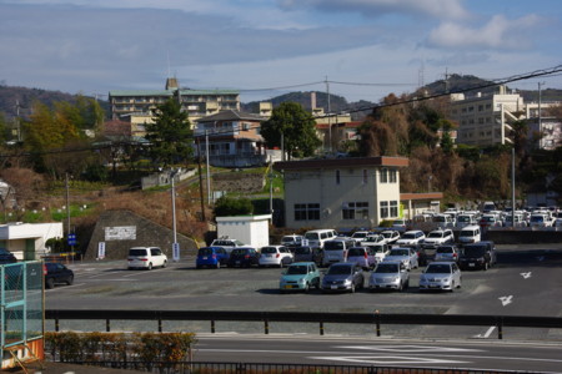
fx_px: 1046
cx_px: 281
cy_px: 187
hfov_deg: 30.1
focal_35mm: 67
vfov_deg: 20.3
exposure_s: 1/250
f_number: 8
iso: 100
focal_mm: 45
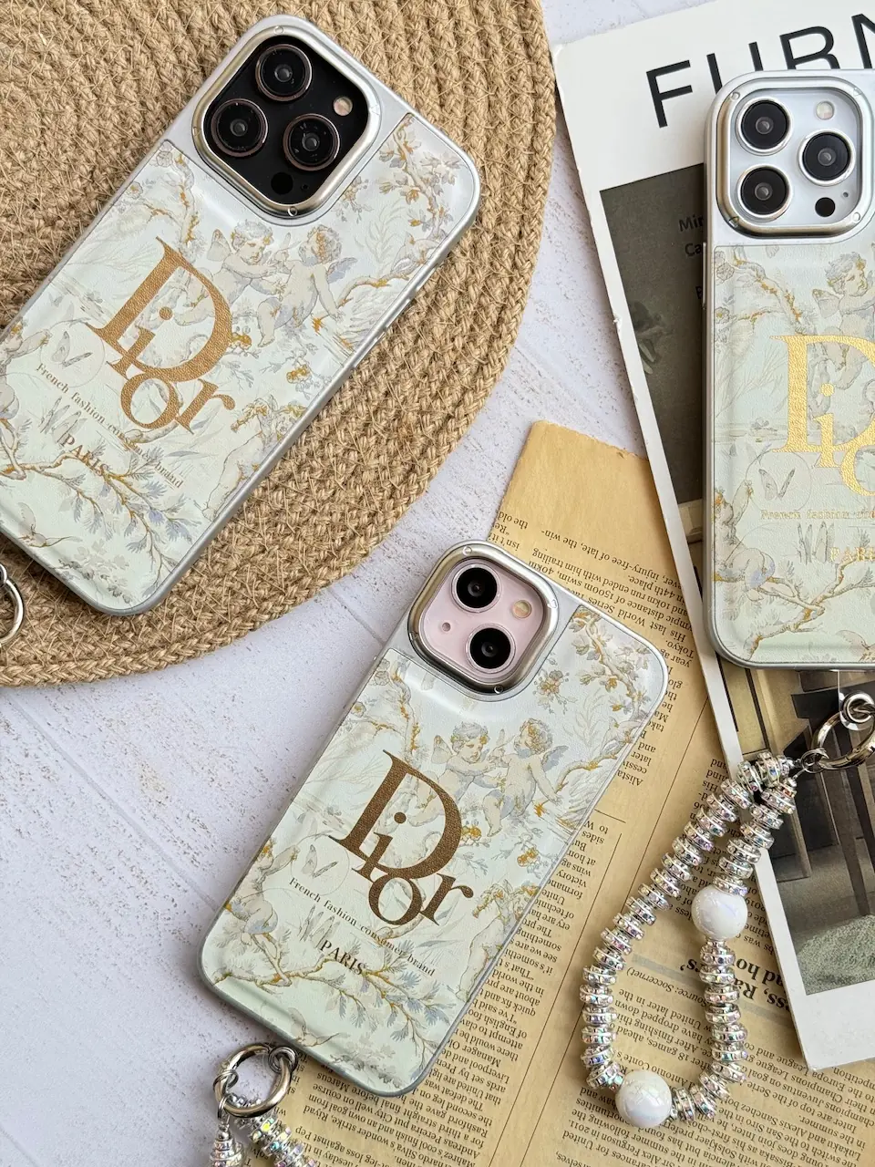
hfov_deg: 30.3
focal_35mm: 48
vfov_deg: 39.7
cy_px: 584
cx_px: 438
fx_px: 1618
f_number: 1.78
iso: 64
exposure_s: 1/220
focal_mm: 6.76
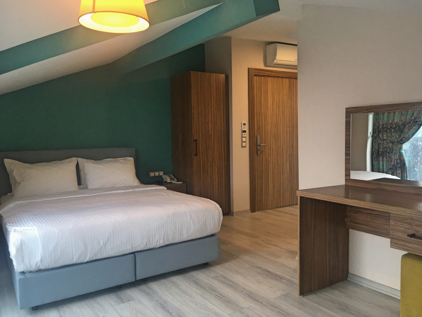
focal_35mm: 29
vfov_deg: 48.2
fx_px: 354
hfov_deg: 61.7
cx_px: 211
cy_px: 158
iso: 100
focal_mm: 4.15
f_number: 2.2
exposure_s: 1/33
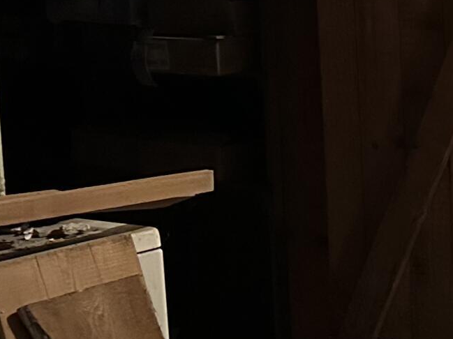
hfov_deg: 14.1
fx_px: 1452
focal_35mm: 111
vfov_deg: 13.2
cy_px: 17
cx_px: 976
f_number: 1.78
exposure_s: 1/40
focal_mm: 6.86
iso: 800
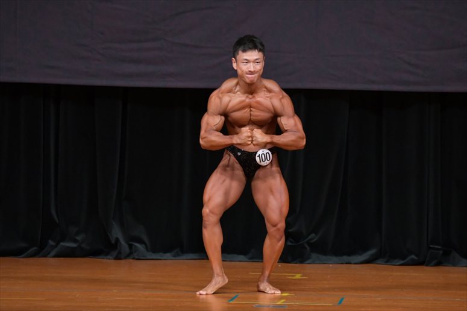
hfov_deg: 6.5
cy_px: 156
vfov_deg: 4.4
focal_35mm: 315
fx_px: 4084
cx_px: 234
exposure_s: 1/400
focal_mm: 210
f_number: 5.6
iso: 4000
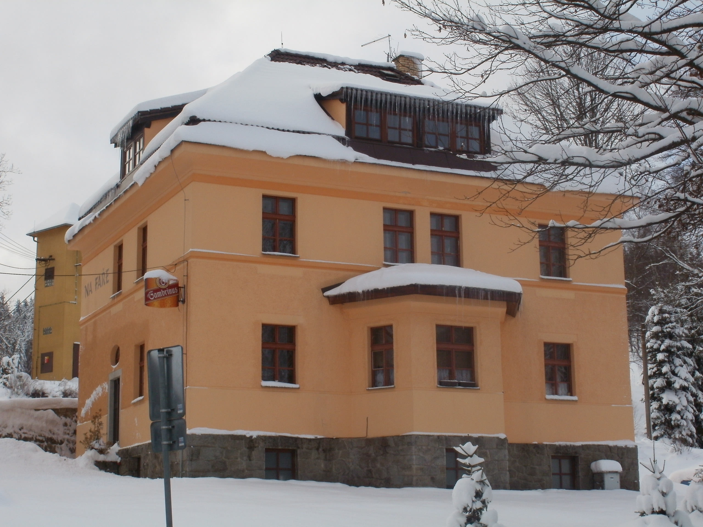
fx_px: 1300
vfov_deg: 22.9
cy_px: 264
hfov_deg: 30.3
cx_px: 352
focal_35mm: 64
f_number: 7.3
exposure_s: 1/160
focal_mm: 11.2
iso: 100
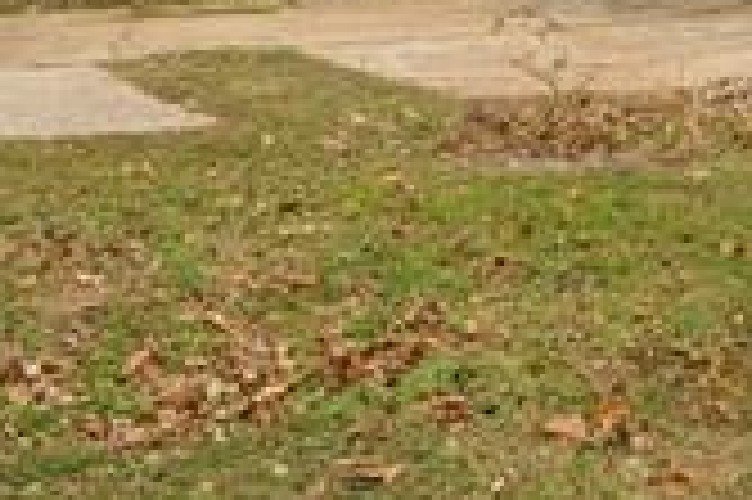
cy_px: -225
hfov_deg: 19.2
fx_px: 1958
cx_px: 1114
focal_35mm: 94
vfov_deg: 13.8
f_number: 10
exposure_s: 1/640
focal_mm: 15.3
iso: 500
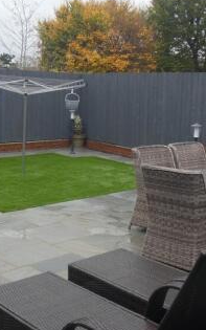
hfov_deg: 24.4
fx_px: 476
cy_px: 163
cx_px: 109
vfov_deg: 38.2
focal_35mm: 53
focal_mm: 4.8
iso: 80
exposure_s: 1/80
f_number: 3.2
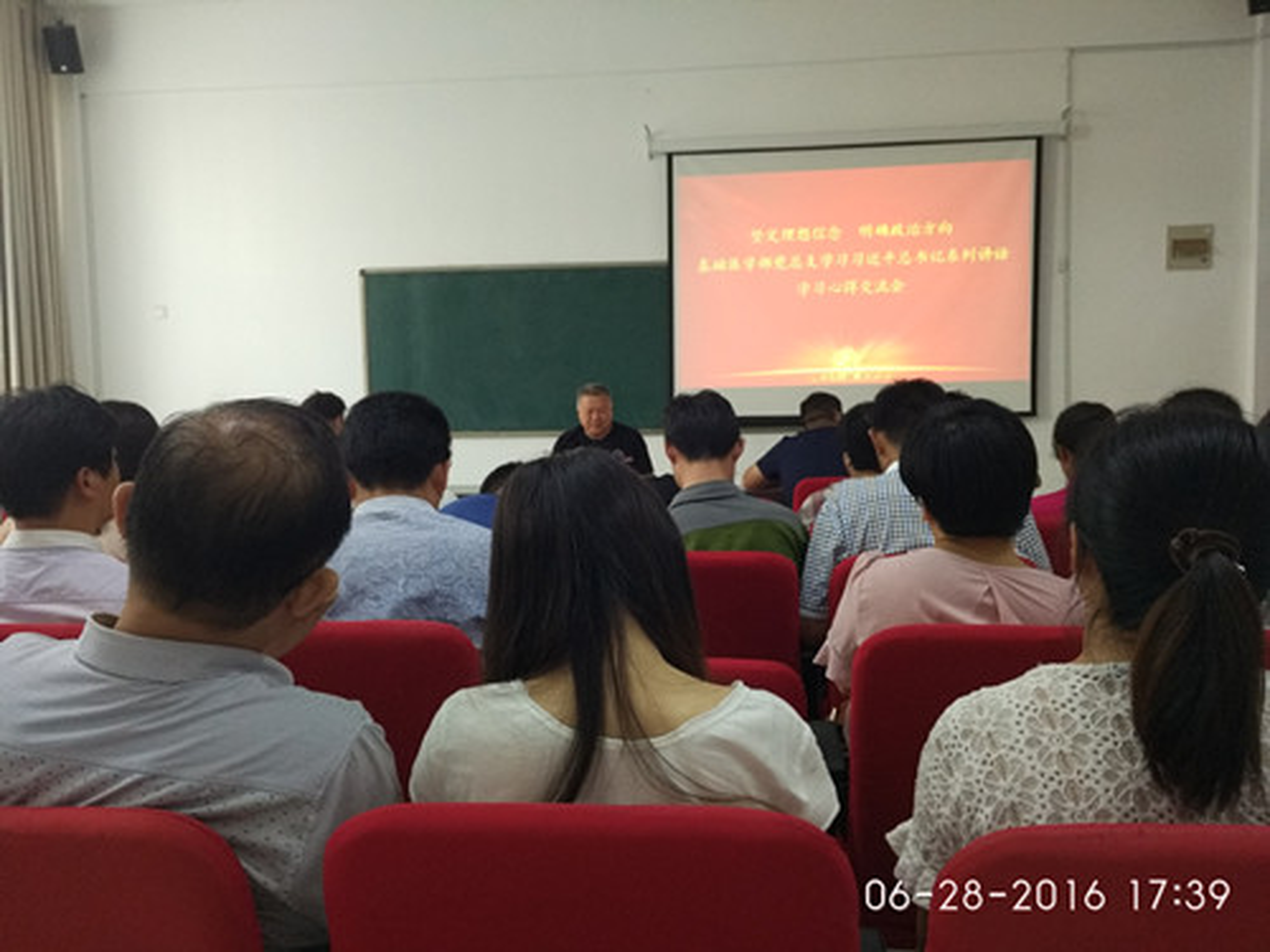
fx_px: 881
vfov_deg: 56.8
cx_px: 635
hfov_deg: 71.6
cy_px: 476
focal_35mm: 24
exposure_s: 1/25
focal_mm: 4.12
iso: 546
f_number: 2
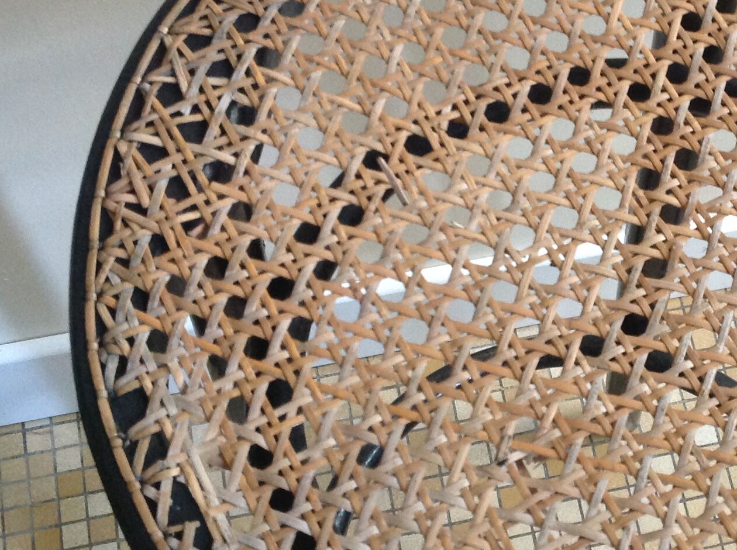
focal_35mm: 72
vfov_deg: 20.4
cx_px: 626
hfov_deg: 26.4
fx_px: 1531
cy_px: 313
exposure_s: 1/15
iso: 200
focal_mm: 4.28
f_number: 2.4
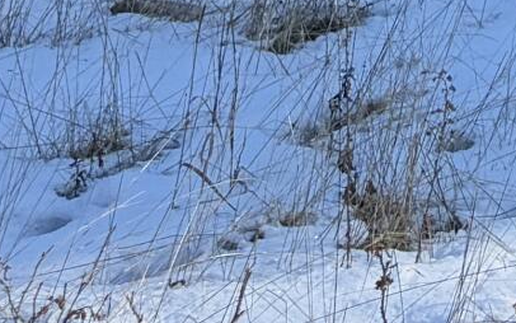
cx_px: 1282
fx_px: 2645
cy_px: -963
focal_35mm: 188
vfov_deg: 5.9
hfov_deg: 9.7
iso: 100
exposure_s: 1/1493
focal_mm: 6.76
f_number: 1.78
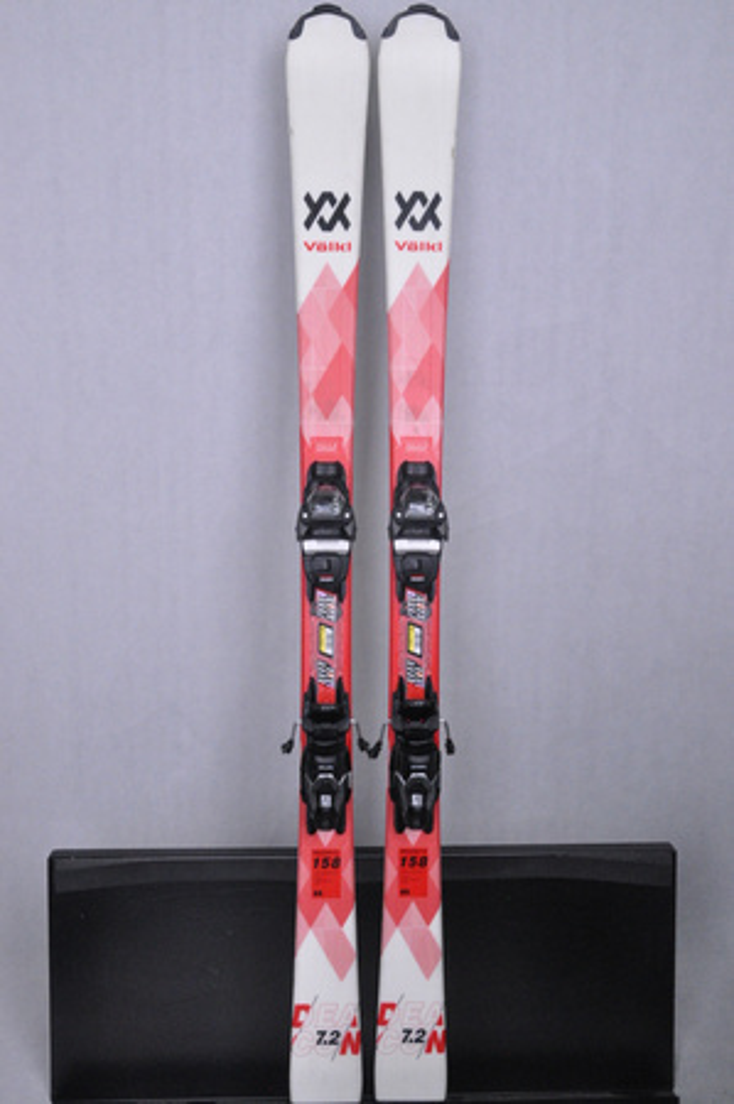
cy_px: 552
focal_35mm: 36
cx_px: 367
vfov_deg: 53.2
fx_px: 1103
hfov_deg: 36.8
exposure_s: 1/125
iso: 3200
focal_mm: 24
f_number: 9.5
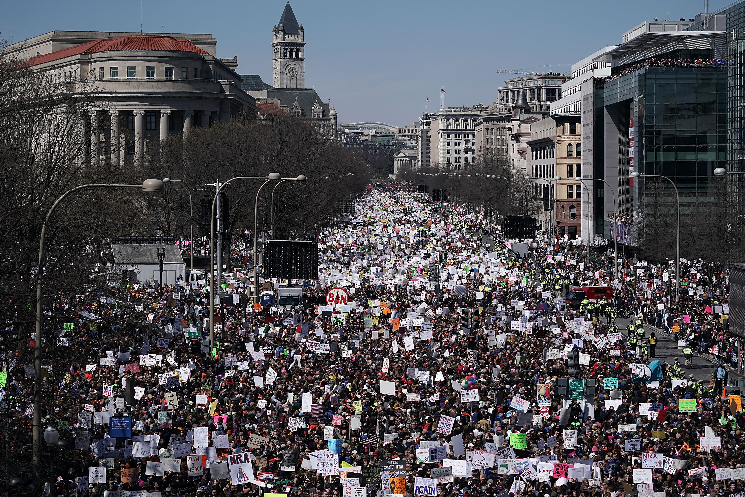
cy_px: 248
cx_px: 372
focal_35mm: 100
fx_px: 2069
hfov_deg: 20.4
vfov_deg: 13.7
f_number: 4.5
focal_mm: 100
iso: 200
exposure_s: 1/5000
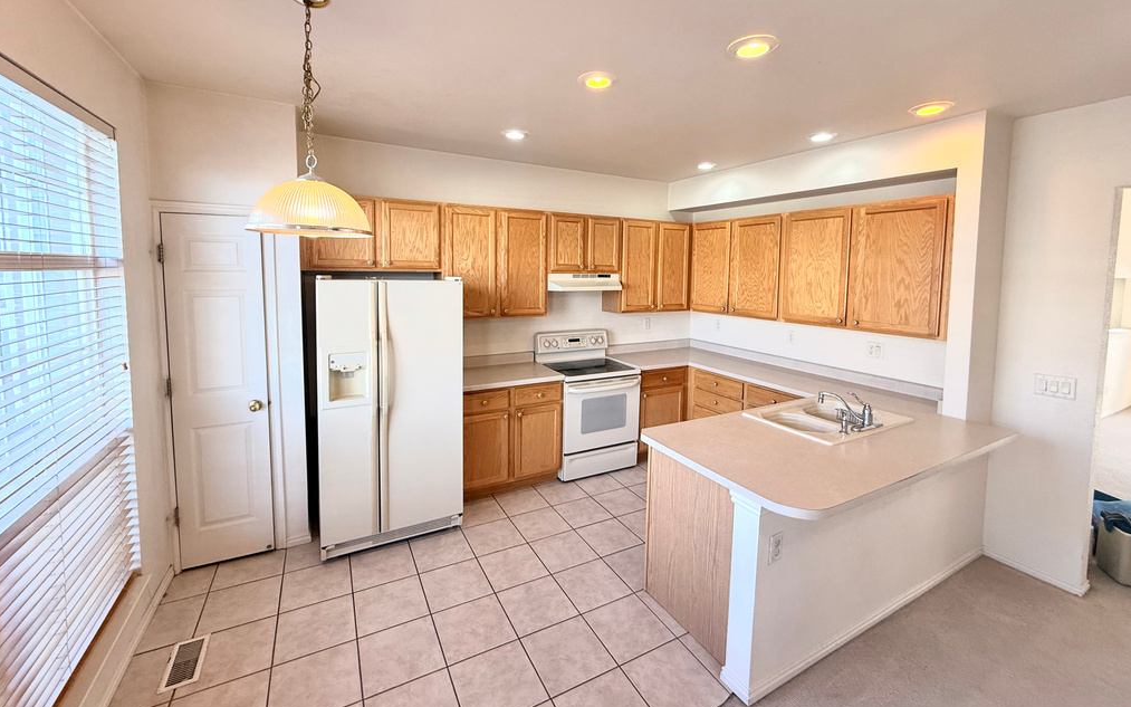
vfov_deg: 74.4
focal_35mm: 15
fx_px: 462
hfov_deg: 101.5
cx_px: 568
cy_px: 303
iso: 125
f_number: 2.2
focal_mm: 2.22
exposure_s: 1/120
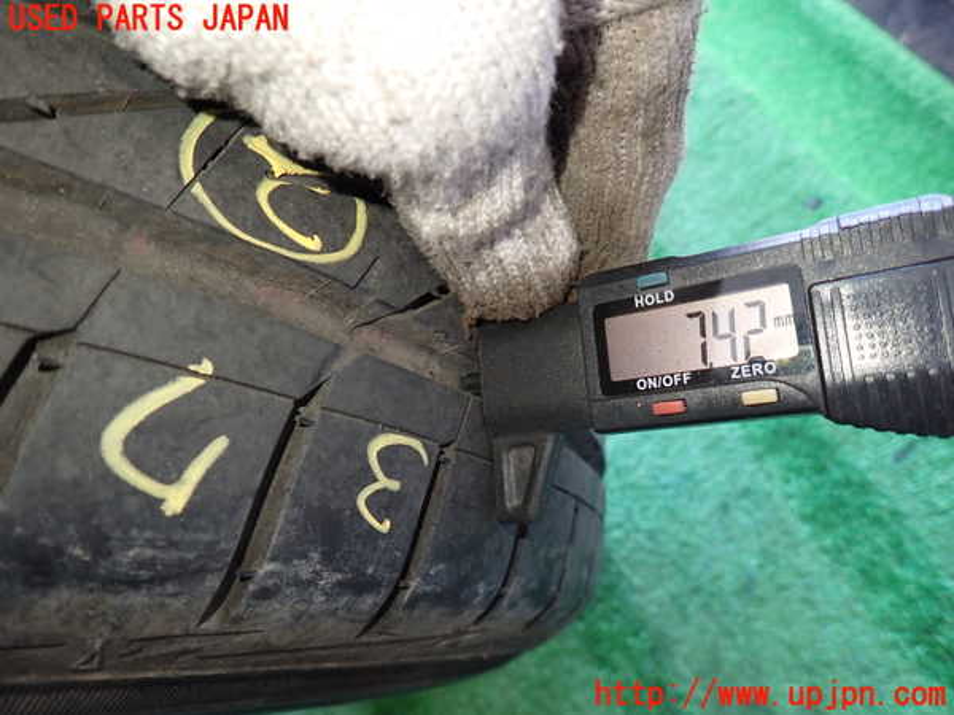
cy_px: 358
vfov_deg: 54.9
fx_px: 689
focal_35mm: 25
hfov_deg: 69.4
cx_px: 477
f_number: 2
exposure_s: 1/50
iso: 200
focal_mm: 4.5
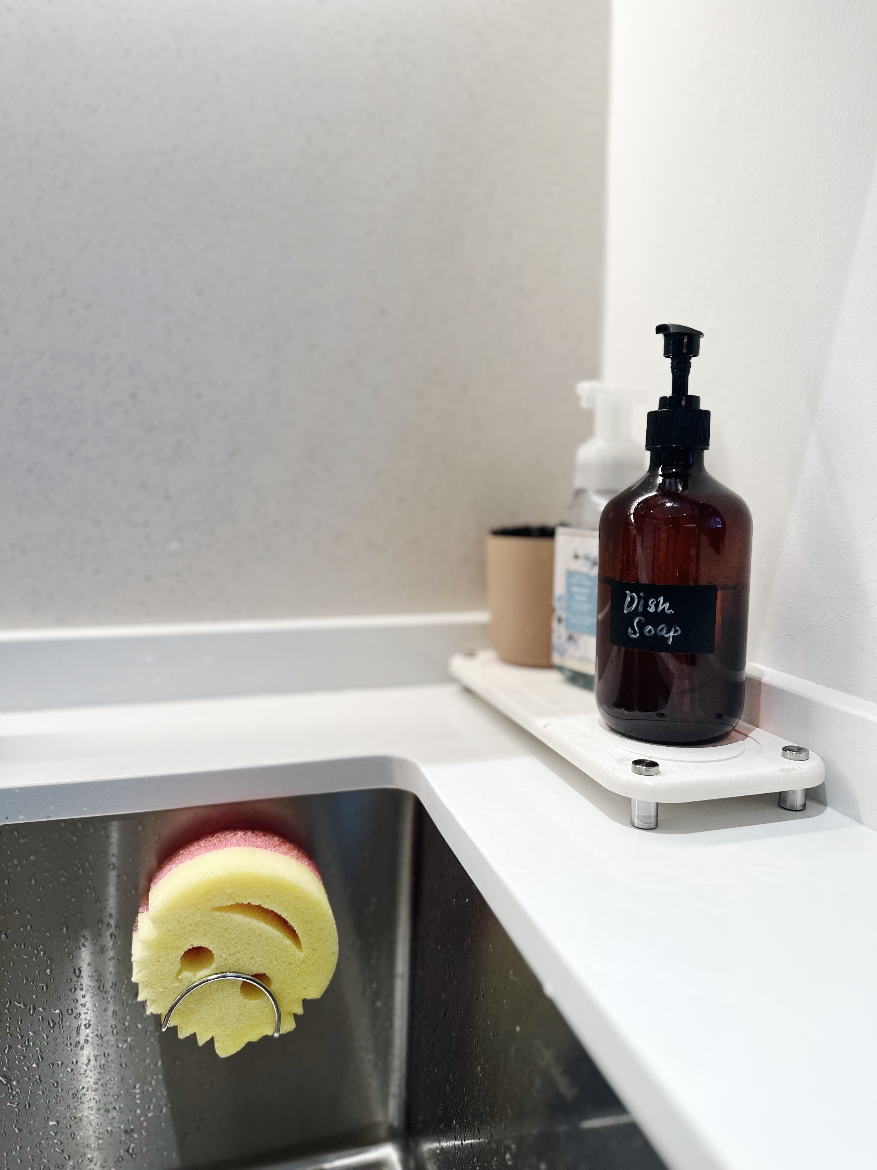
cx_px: 438
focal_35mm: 24
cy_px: 585
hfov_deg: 56.8
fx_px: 811
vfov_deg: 71.6
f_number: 1.78
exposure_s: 1/100
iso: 125
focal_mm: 6.86
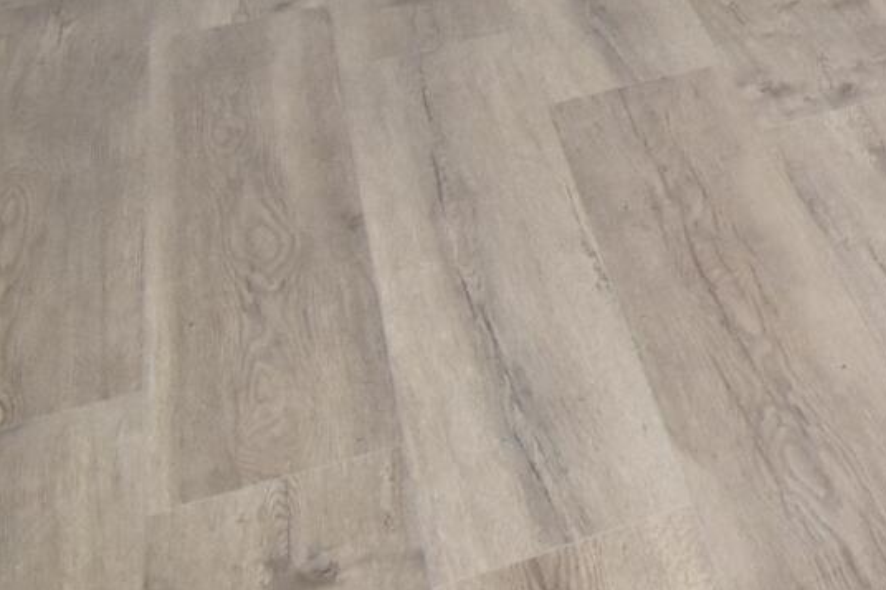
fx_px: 2067
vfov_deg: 12.5
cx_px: 1868
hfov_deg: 16.7
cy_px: -846
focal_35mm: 84
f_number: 4.5
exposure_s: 1/60
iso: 400
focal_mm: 10
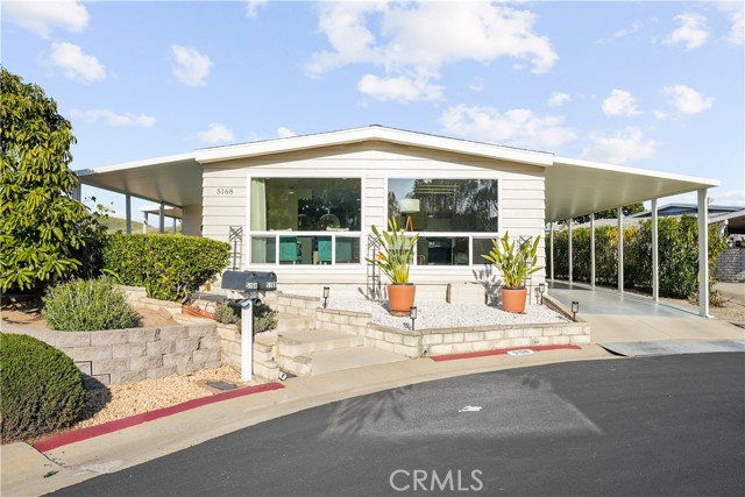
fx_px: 600
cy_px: 248
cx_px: 372
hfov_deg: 63.6
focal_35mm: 29
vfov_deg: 45.0
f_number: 9
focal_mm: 29
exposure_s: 1/200
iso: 100
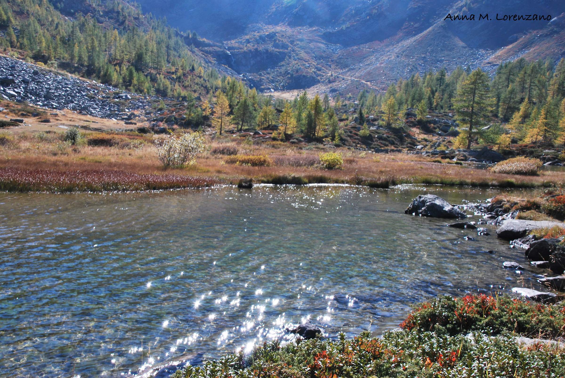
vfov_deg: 37.0
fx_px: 566
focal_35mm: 36
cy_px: 189
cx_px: 282
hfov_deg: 53.1
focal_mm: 24
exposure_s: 1/200
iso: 200
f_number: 11
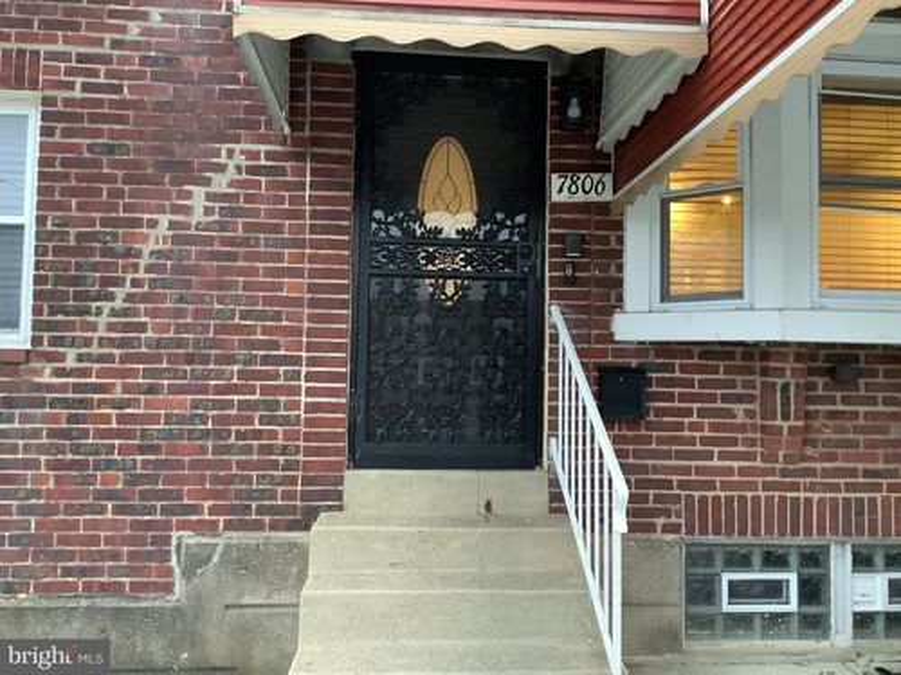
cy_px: 338
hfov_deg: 58.4
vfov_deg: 45.4
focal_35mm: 31
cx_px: 450
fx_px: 807
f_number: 2.4
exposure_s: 1/30
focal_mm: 3.3
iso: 320
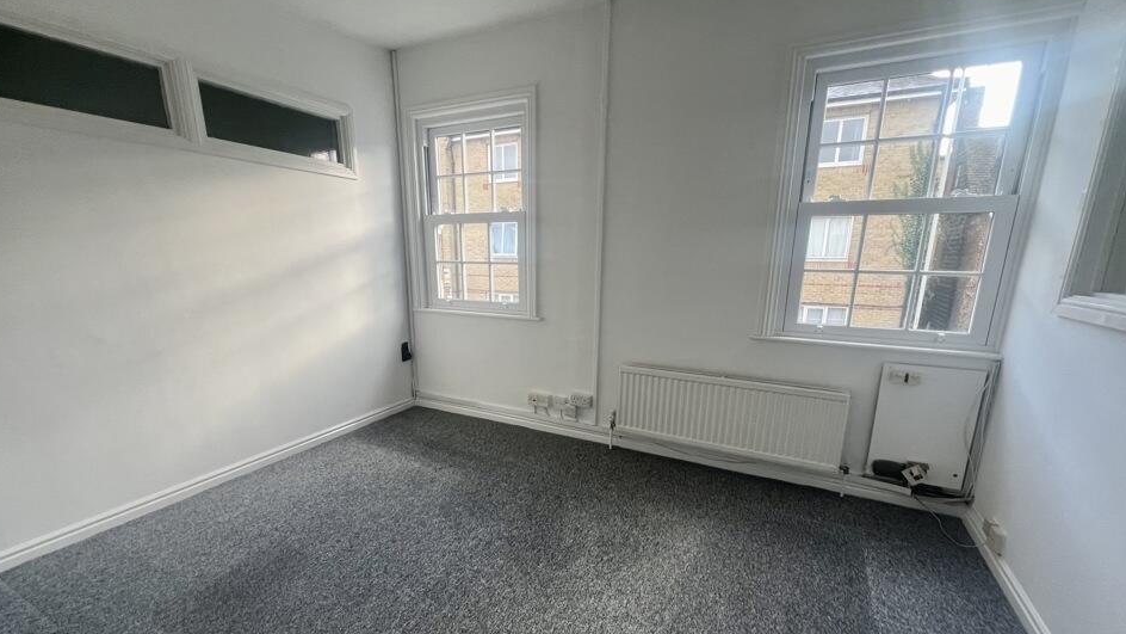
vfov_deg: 69.9
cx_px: 561
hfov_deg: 103.0
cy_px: 375
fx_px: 448
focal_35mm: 15
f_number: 1.8
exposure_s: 1/100
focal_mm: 1.57
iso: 125
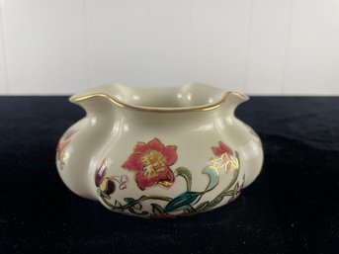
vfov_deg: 53.0
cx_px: 170
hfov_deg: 67.3
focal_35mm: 26
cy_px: 127
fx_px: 255
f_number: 1.6
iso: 40
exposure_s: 1/120
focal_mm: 4.2
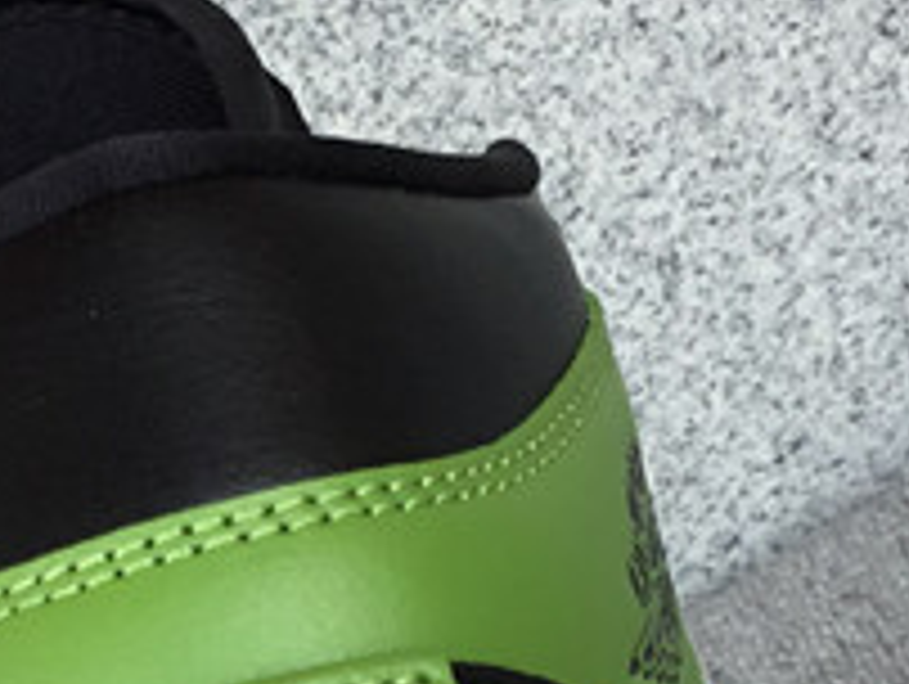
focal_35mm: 138
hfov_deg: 14.3
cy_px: 722
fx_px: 3628
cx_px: 306
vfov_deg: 10.7
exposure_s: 1/468
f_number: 2.4
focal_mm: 3.3
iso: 25
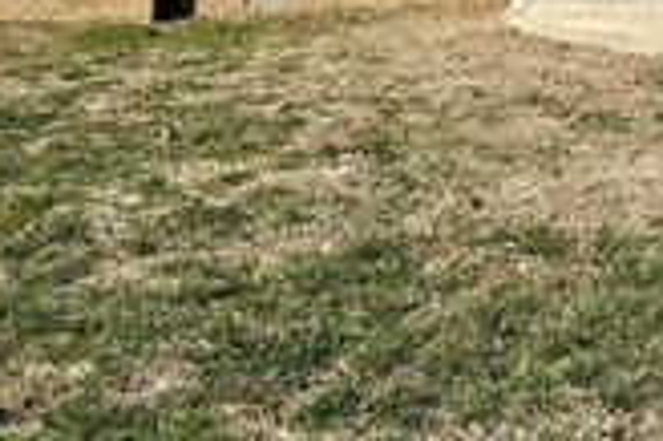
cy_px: -225
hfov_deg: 25.9
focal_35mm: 76
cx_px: 578
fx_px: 1398
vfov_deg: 16.3
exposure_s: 1/5848
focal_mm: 6.86
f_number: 1.78
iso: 80
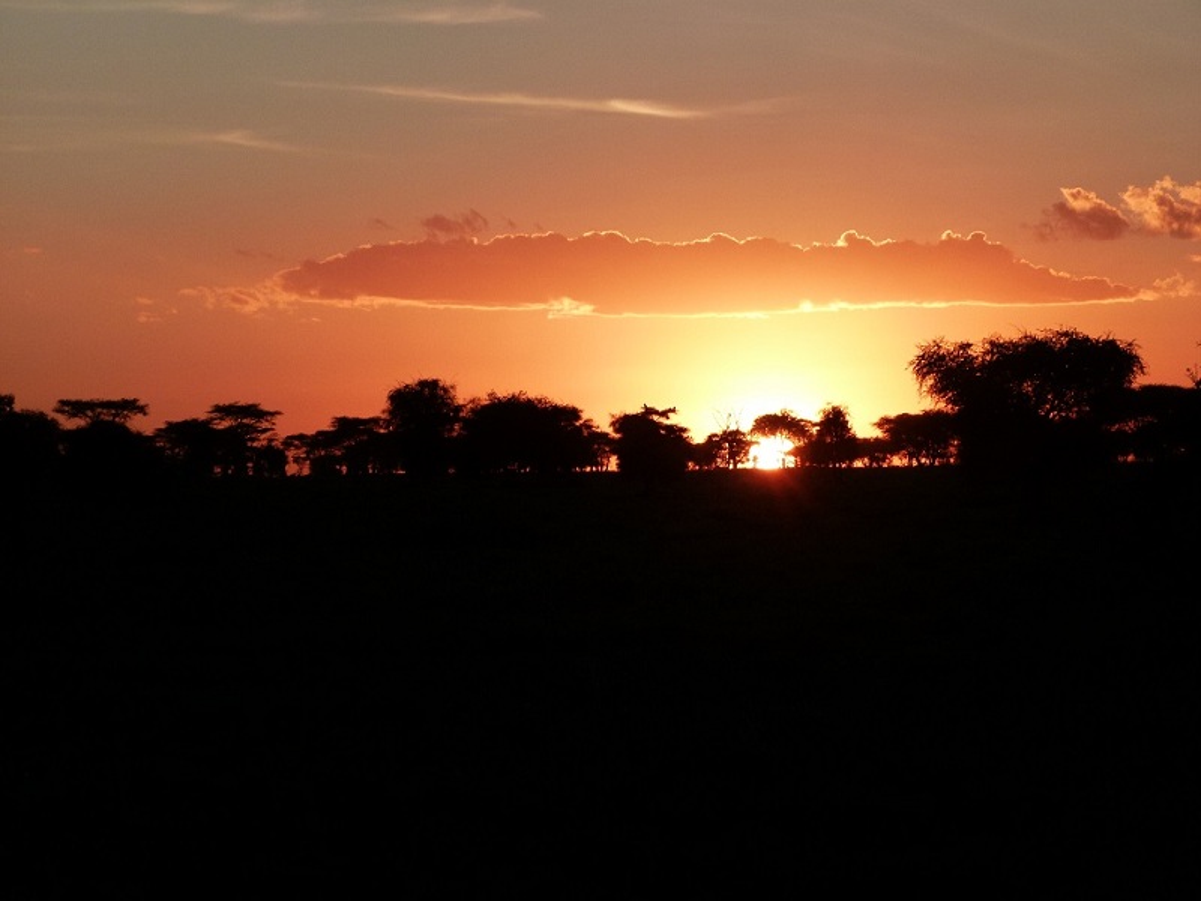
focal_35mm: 157
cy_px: 450
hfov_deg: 12.6
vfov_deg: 9.5
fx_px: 5447
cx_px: 600
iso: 160
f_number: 4
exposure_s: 1/1600
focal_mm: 28.3
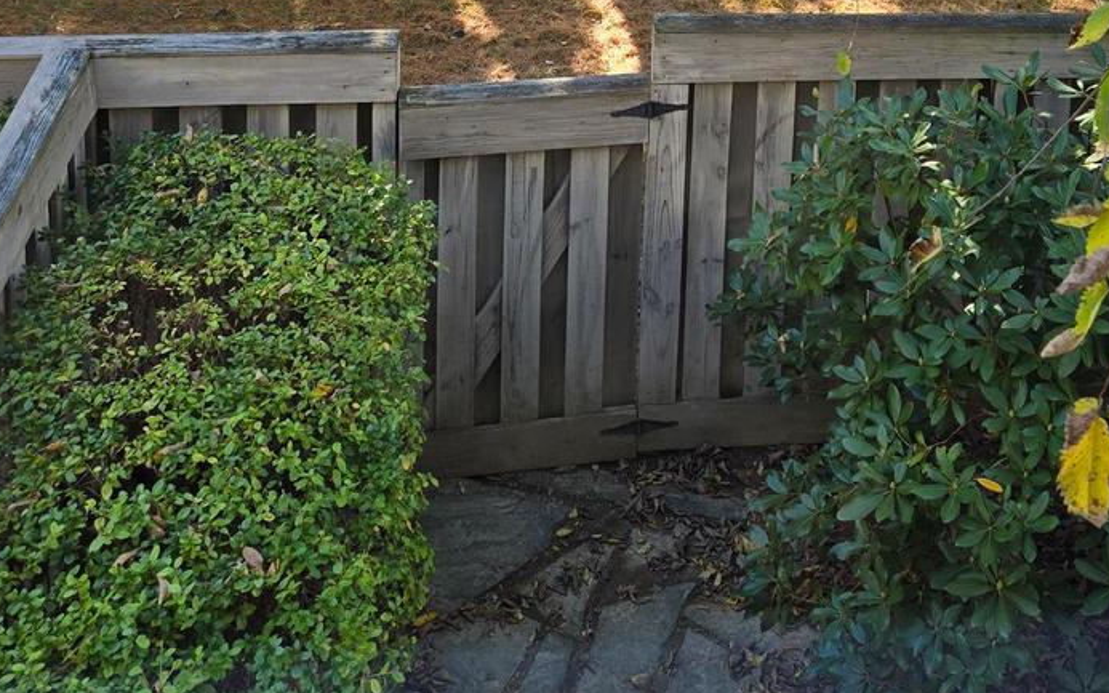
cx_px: 768
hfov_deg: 37.0
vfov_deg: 20.7
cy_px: -325
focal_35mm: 54
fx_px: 1632
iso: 32
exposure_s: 1/180
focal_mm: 5.4
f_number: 1.8
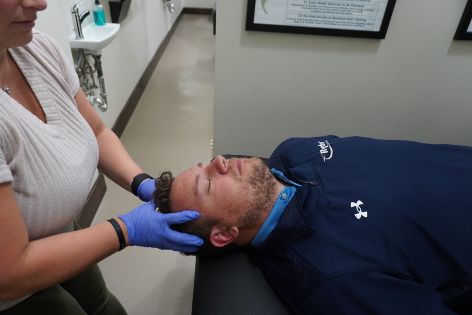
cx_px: 230
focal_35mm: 25
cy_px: 156
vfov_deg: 51.3
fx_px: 328
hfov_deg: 71.5
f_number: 3.5
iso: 800
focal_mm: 16
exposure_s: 1/30
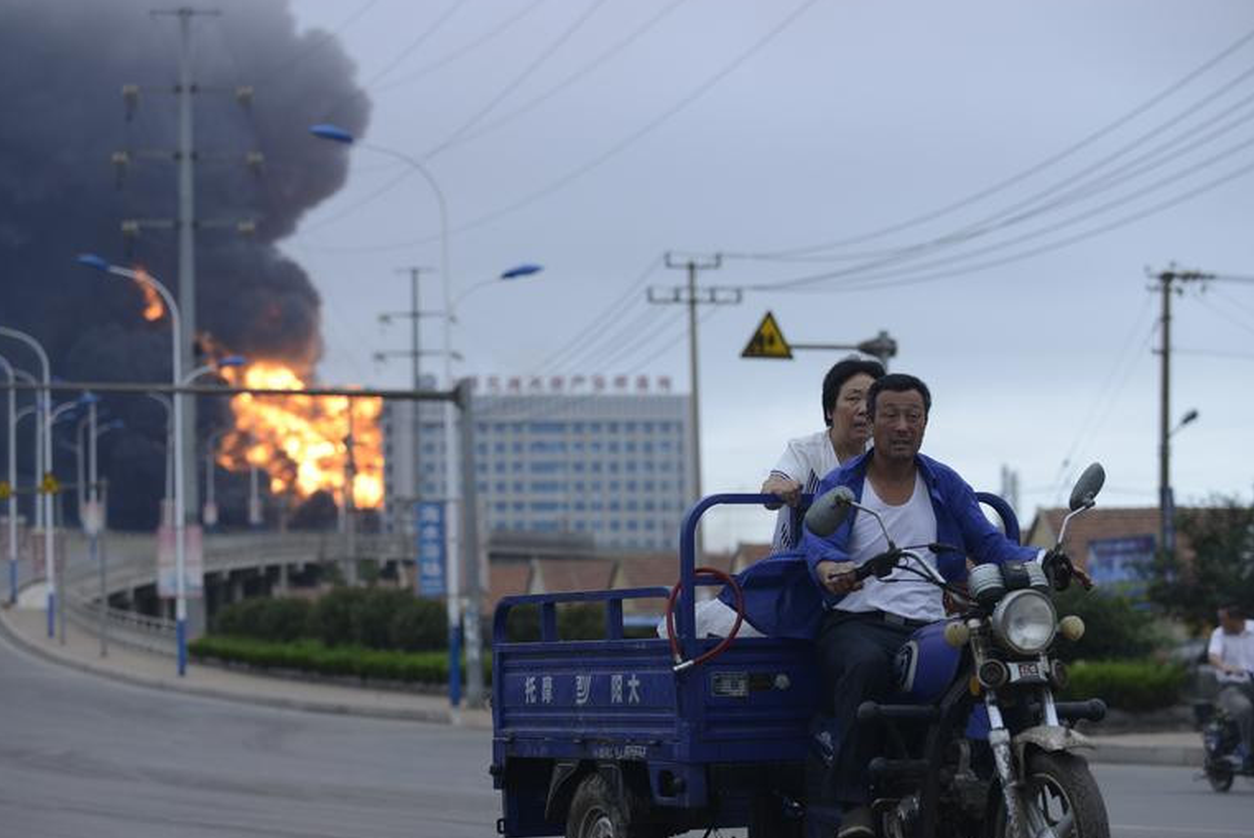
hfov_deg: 15.0
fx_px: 4775
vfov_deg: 10.0
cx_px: 627
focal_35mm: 137
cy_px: 475
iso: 640
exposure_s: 1/2000
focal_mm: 116
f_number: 4
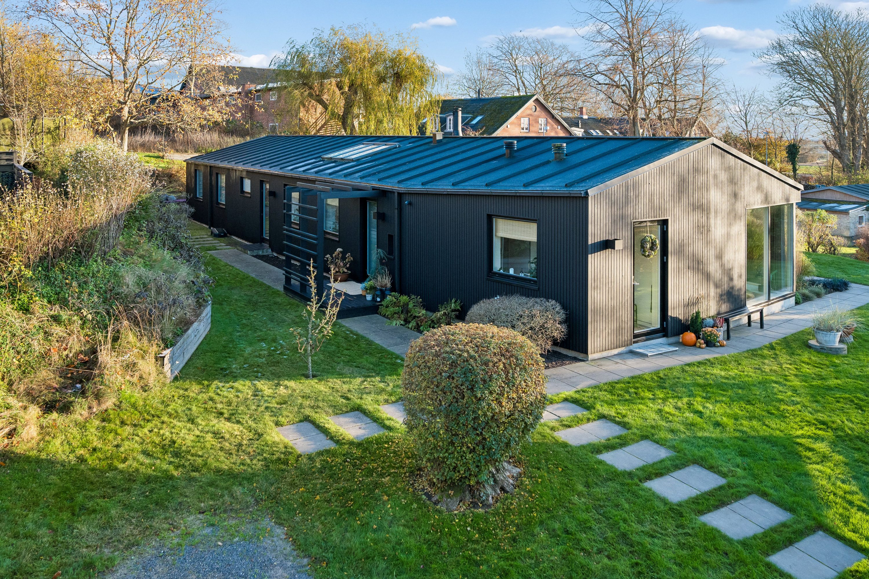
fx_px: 652
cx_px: 434
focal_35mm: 27
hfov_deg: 67.4
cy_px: 290
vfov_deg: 47.9
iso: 800
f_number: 5
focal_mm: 27
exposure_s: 1/800
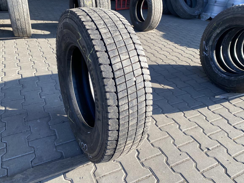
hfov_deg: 65.3
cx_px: 120
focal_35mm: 27
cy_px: 92
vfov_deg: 51.4
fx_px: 190
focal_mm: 4.25
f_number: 1.8
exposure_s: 1/495
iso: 32
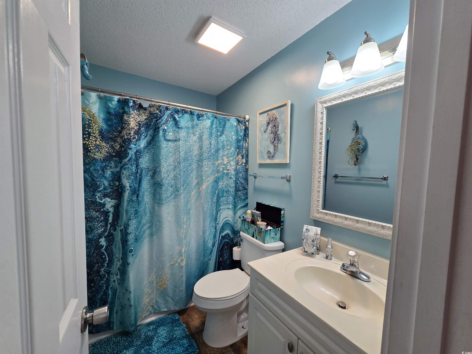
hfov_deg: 106.2
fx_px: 177
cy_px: 177
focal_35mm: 13
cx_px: 236
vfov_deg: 89.9
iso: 80
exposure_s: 1/60
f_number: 2.2
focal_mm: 2.2
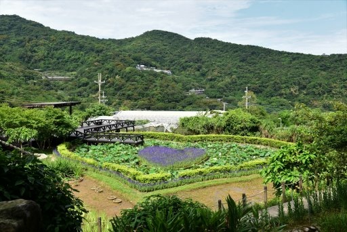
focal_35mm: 38
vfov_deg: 35.1
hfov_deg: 50.7
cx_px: 174
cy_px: 116
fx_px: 366
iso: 200
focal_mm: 38
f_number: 7.1
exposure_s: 1/250
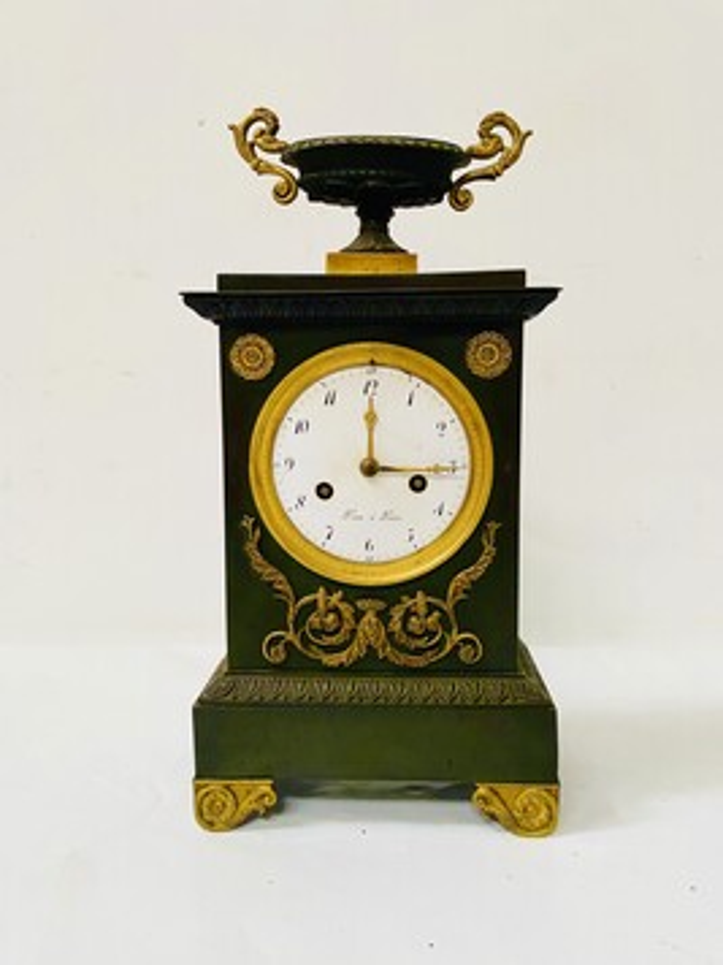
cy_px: 482
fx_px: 724
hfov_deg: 53.1
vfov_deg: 67.3
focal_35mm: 26
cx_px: 362
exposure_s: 1/60
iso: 400
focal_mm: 4.25
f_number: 1.8
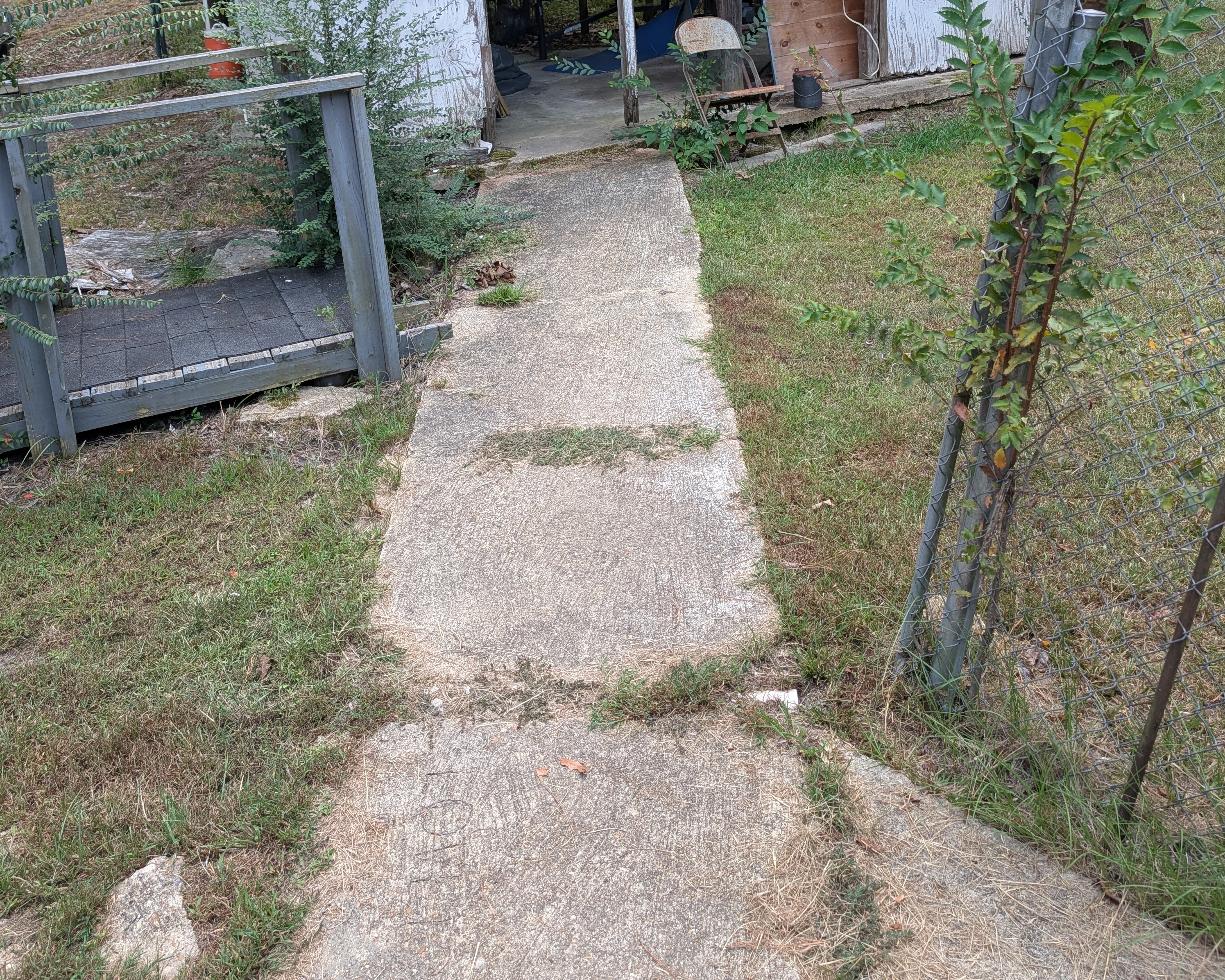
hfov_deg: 55.7
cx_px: 613
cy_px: 287
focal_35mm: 32
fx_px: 1160
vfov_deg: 44.7
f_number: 1.68
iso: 23
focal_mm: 6.9
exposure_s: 1/122
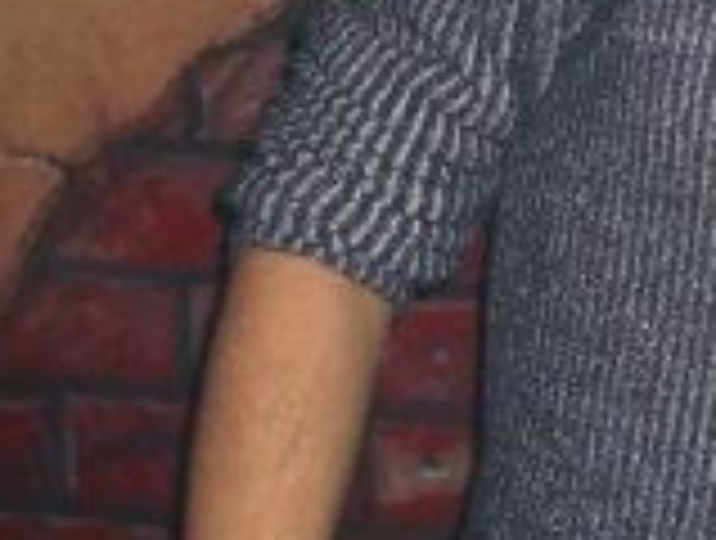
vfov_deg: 10.2
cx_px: 1121
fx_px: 2965
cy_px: -130
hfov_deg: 12.9
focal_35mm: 143
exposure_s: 1/60
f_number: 2.8
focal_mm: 7.9
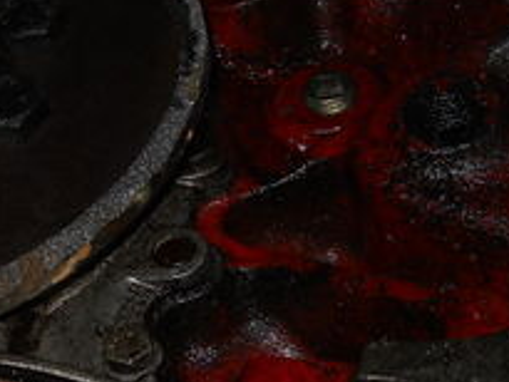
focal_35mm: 128
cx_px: -268
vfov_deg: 11.6
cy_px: 243
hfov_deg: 14.3
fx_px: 1883
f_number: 3.1
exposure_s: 1/30
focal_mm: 6.72
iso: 80
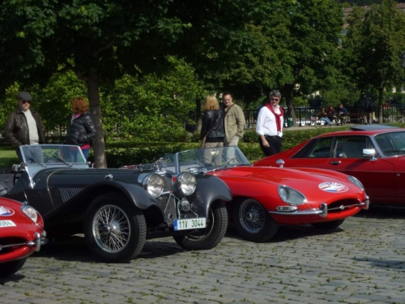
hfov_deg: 22.0
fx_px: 1041
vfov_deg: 16.6
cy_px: 152
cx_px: 202
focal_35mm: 89
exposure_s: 1/800
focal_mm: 16
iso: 100
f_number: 4.9
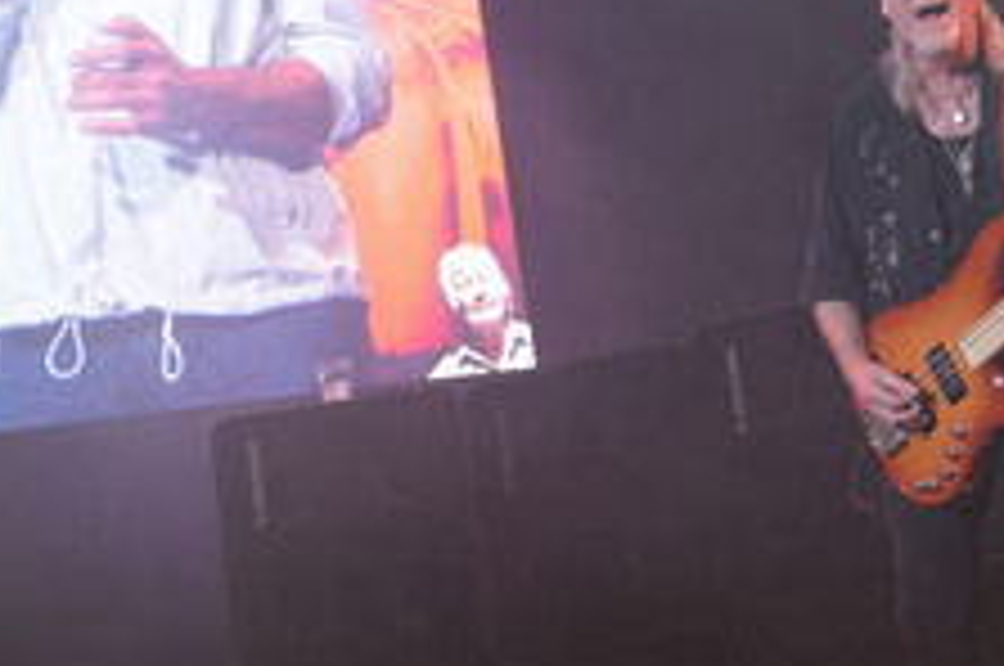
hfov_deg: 23.3
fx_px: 2367
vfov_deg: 15.9
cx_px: 907
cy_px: 112
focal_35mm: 85
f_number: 5
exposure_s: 1/60
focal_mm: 42
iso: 640
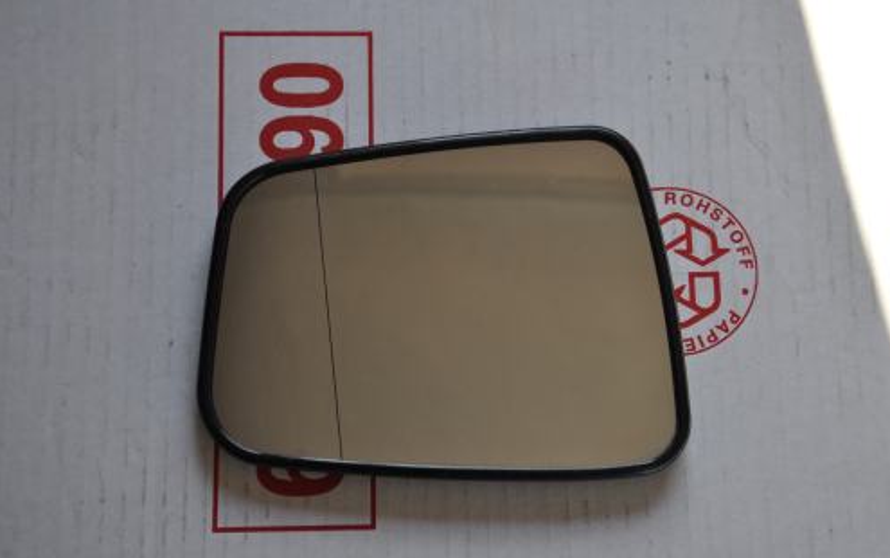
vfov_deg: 17.6
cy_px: 295
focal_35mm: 74
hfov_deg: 27.8
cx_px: 448
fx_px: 1796
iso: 360
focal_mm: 48
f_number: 5.6
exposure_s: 1/125
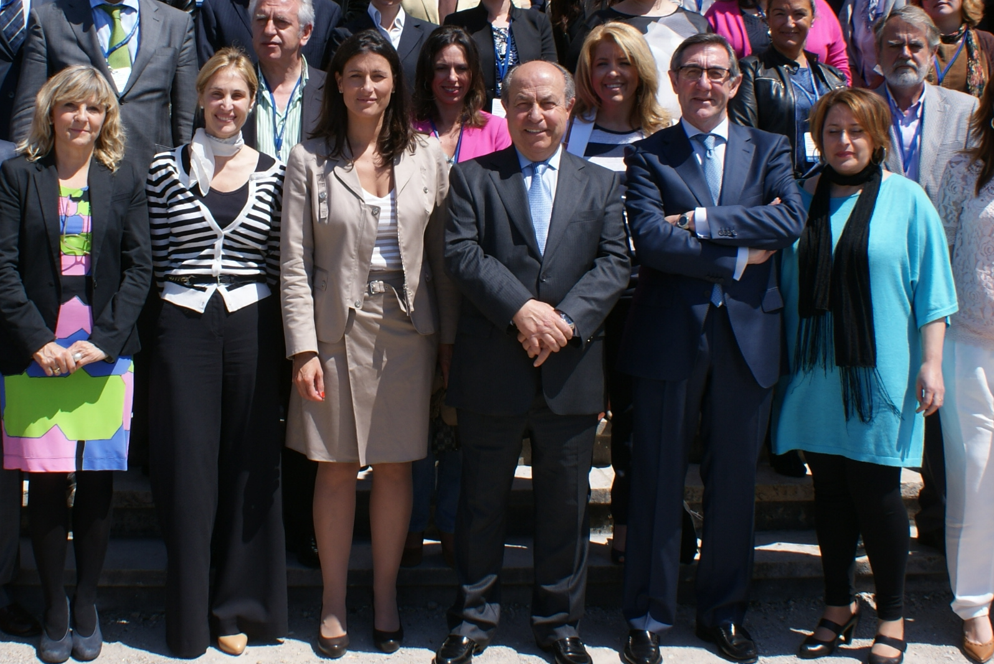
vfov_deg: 27.2
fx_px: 1354
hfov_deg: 40.1
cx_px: 384
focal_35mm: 49
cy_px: 164
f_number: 10
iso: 100
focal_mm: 18
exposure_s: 1/160
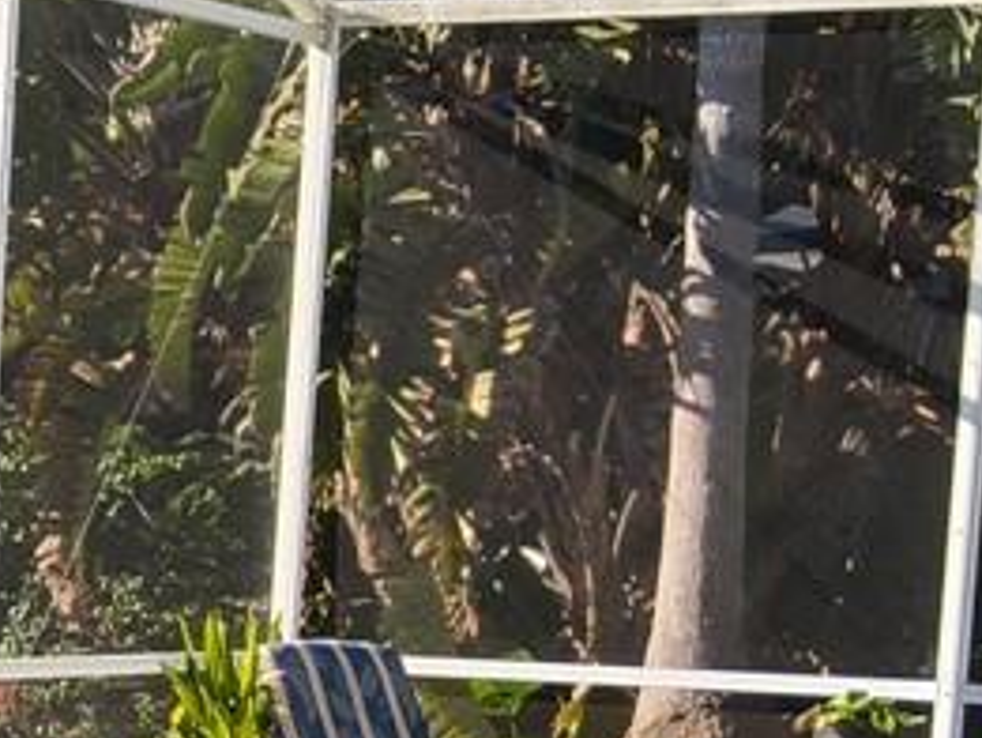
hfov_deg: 12.1
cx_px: -602
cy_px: 998
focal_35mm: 153
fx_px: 4342
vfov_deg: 9.5
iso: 32
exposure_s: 1/530
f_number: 2
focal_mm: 3.08
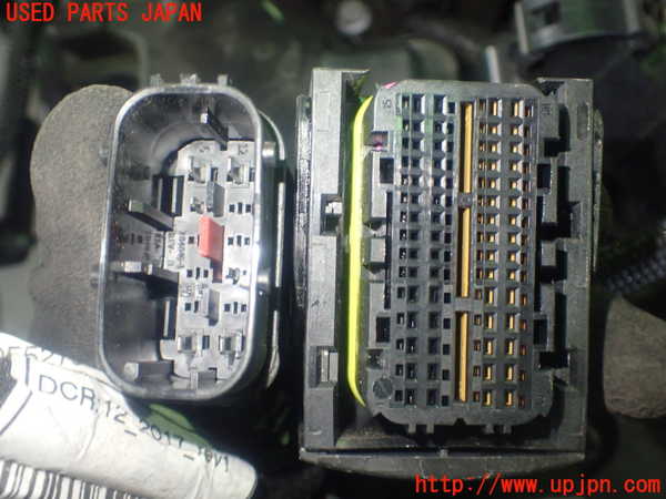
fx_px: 731
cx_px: 333
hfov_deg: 49.0
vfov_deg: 37.7
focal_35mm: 38
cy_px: 250
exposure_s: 1/40
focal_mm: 6.83
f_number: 2.7
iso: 640
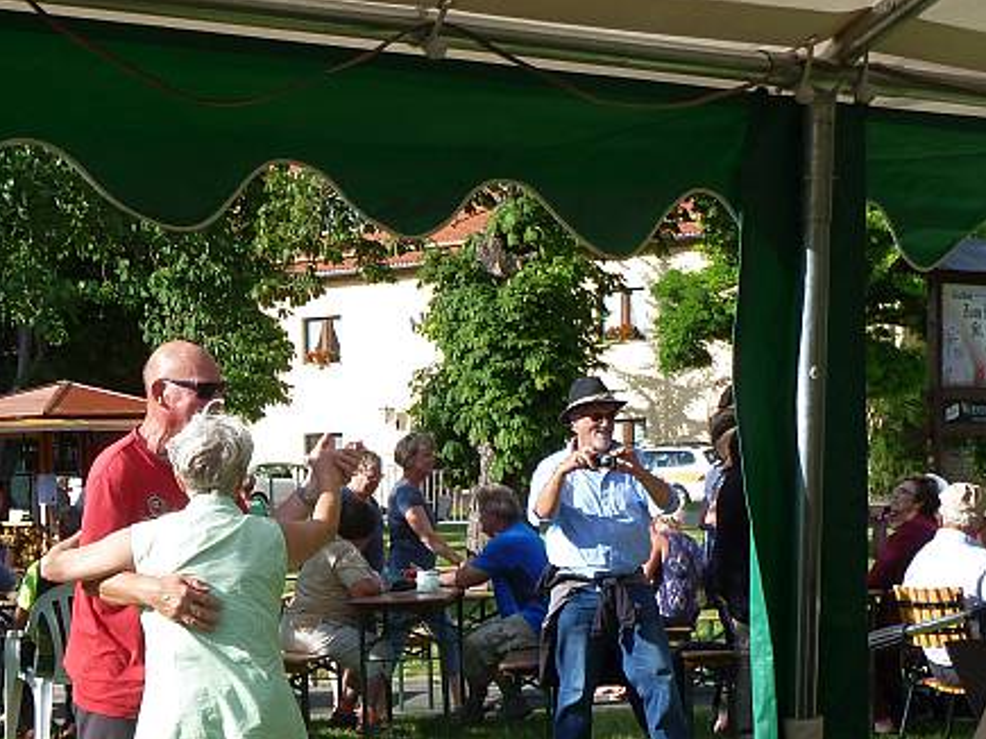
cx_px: 247
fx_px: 3218
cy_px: 606
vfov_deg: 13.0
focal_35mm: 113
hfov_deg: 17.3
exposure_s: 1/250
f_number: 4
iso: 80
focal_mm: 10.3
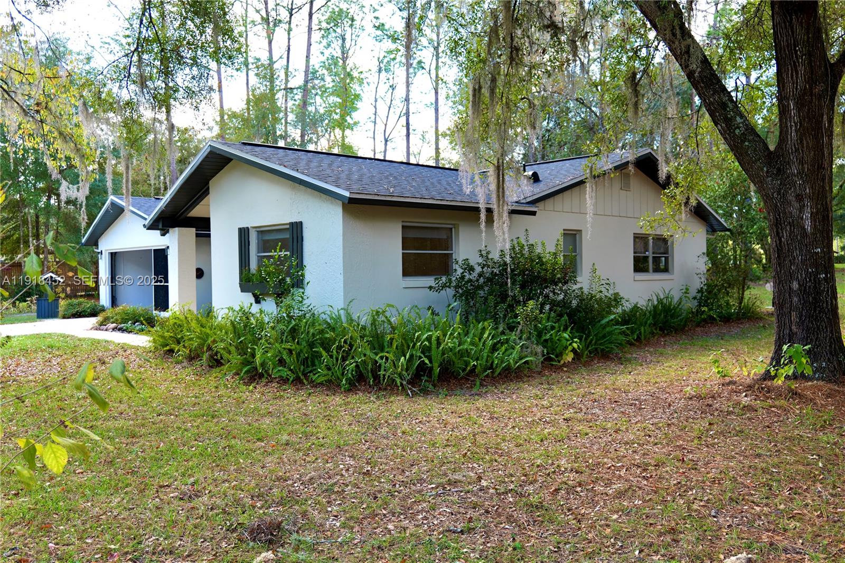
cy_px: 282
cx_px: 422
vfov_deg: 42.3
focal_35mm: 31
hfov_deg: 60.3
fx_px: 727
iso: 100
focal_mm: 31
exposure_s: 1/100
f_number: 4.2
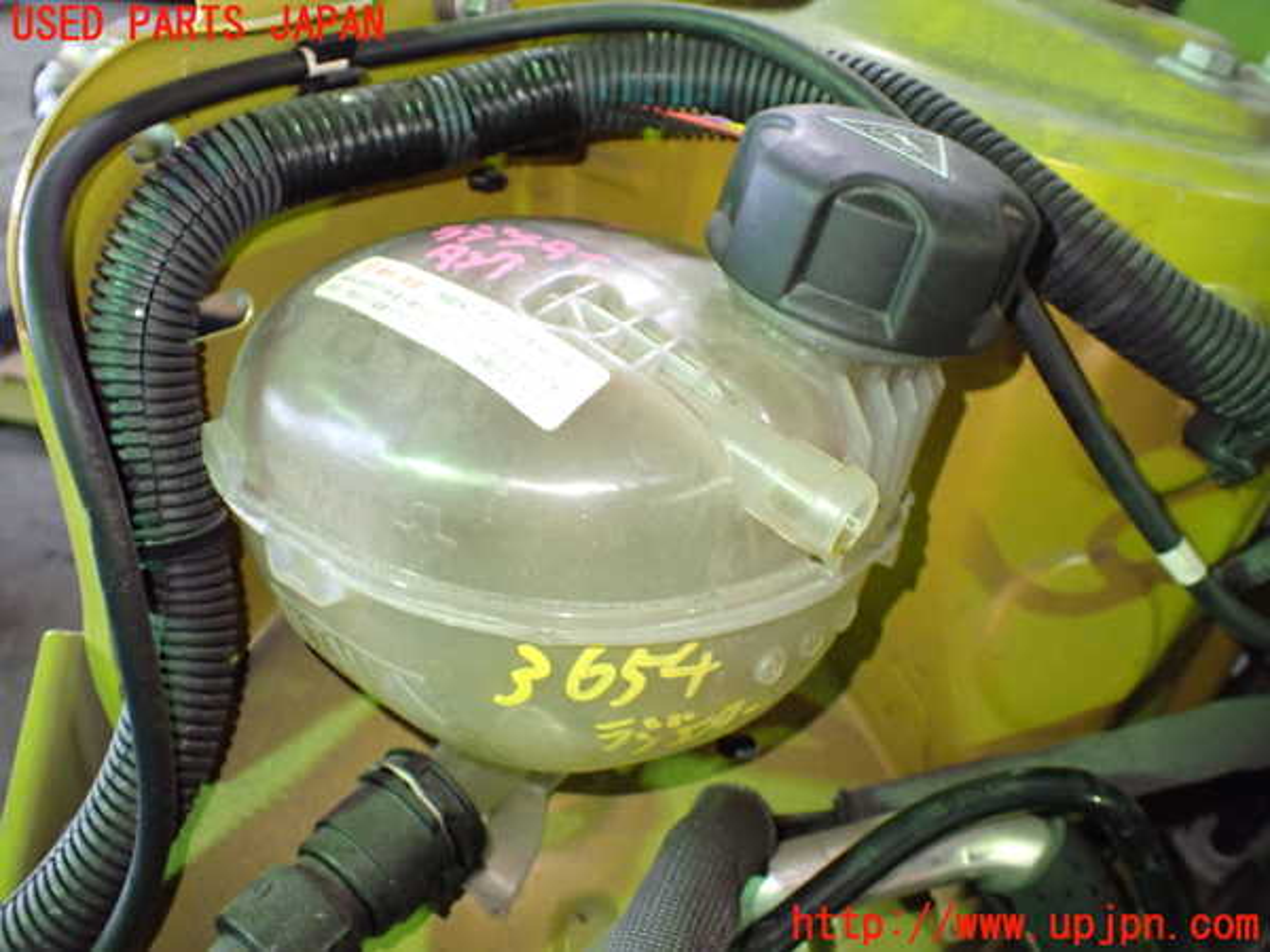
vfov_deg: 46.8
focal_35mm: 30
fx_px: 1101
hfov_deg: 60.0
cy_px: 476
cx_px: 635
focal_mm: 5.4
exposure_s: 1/60
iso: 800
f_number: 2.3
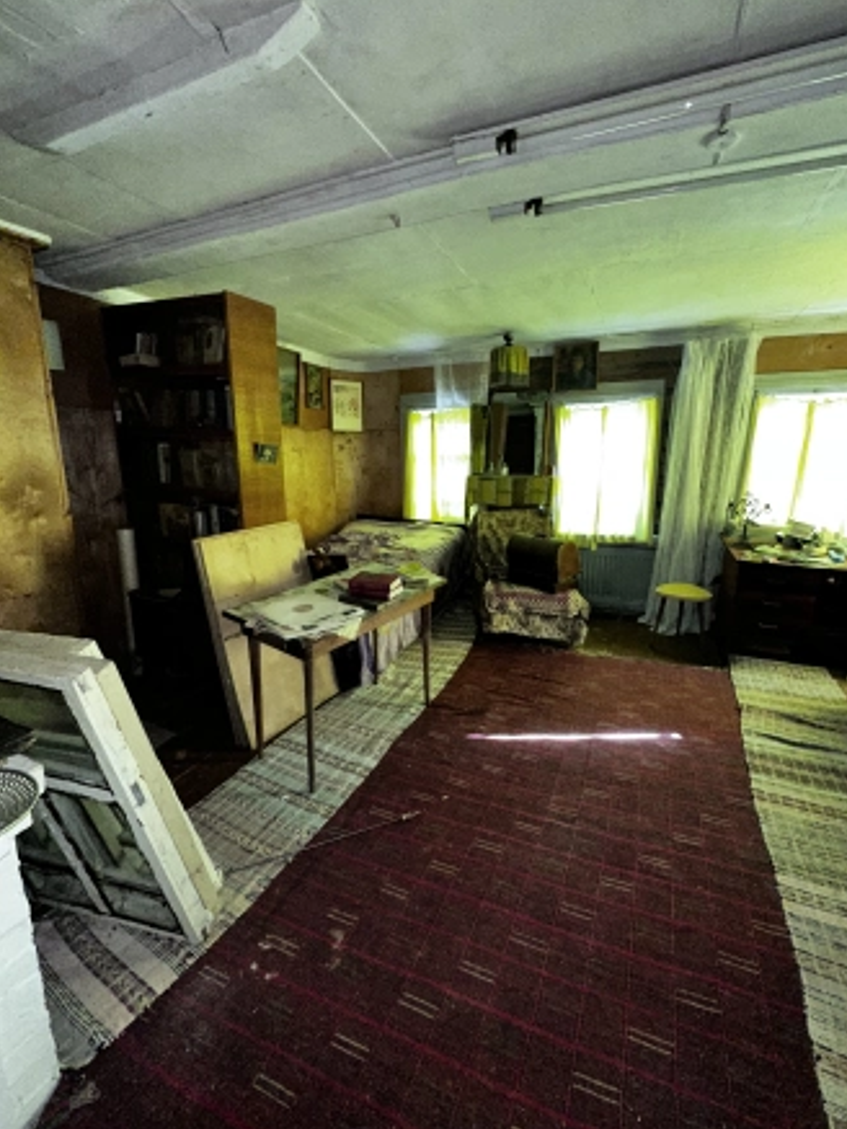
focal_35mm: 15
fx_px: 489
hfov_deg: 81.7
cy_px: 568
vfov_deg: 98.2
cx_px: 451
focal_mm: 2.22
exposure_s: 1/42
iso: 400
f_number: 2.2
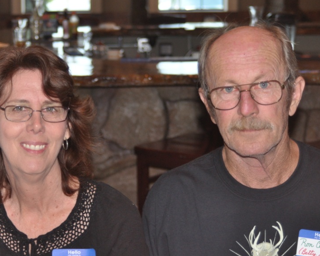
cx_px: 112
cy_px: 146
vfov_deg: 14.8
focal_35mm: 104
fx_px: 985
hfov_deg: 18.4
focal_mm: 52
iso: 800
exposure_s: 1/60
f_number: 4.5
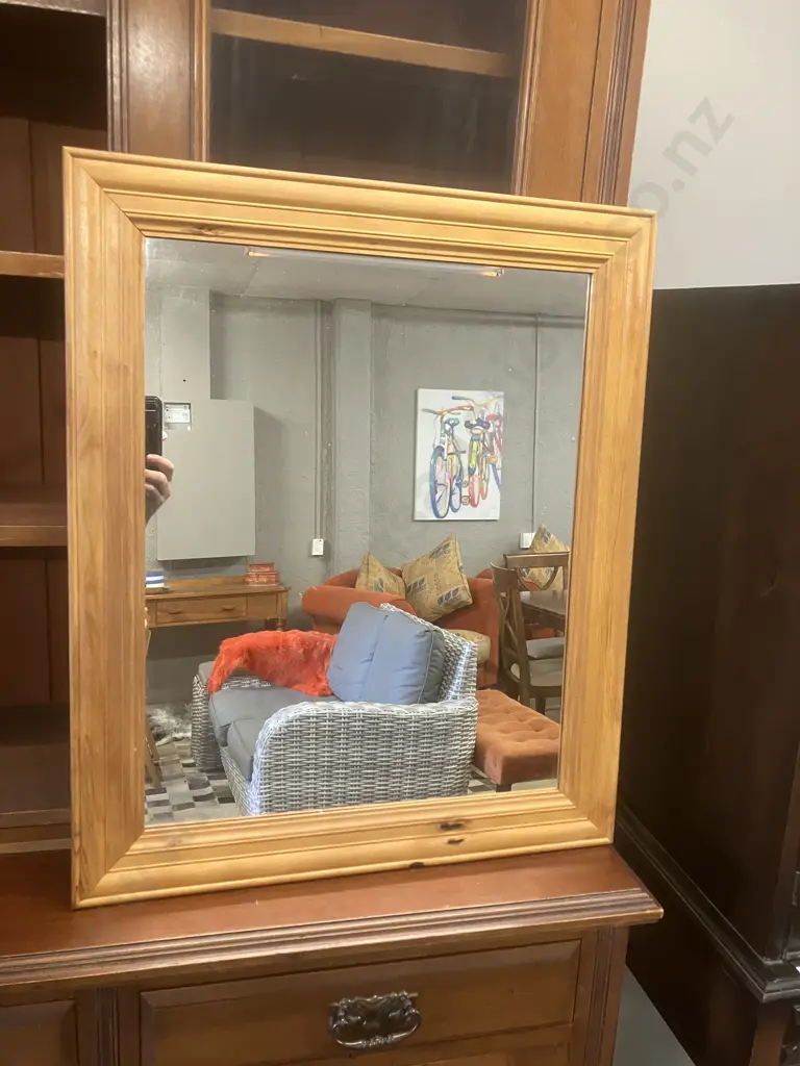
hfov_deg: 49.7
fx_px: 863
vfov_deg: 63.4
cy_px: 533
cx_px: 400
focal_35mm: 28
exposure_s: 1/50
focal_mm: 3.99
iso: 250
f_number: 1.8
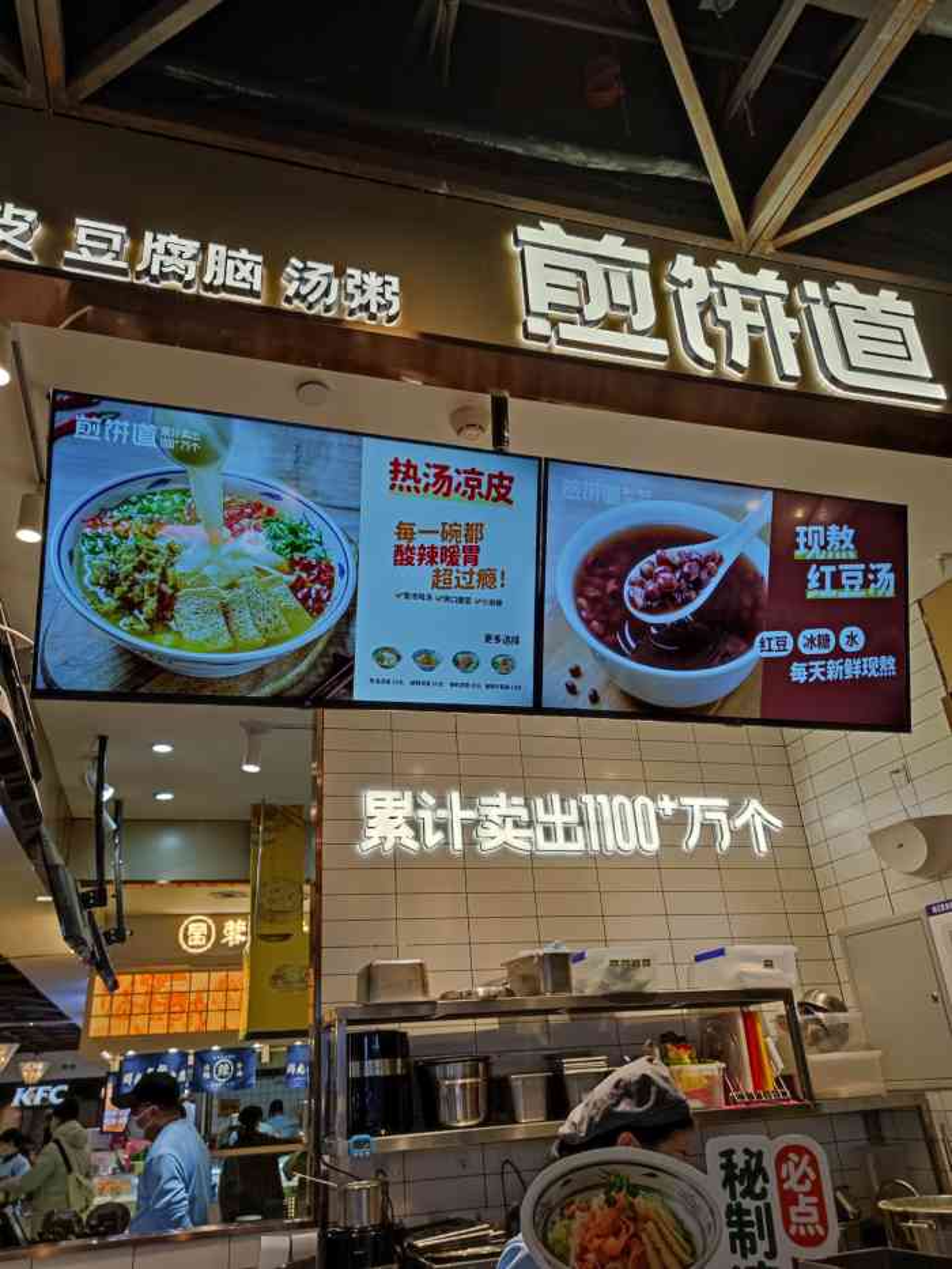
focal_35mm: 24
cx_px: 476
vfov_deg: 71.6
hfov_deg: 56.8
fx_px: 880
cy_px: 634
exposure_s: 1/100
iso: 71
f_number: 1.69
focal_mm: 6.72
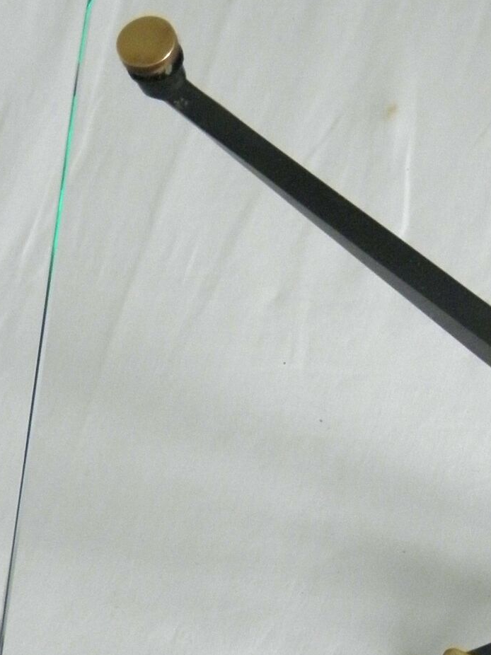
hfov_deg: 11.2
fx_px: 2460
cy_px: 540
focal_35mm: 130
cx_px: 558
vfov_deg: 15.1
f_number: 3.9
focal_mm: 8.6
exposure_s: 1/13
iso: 200
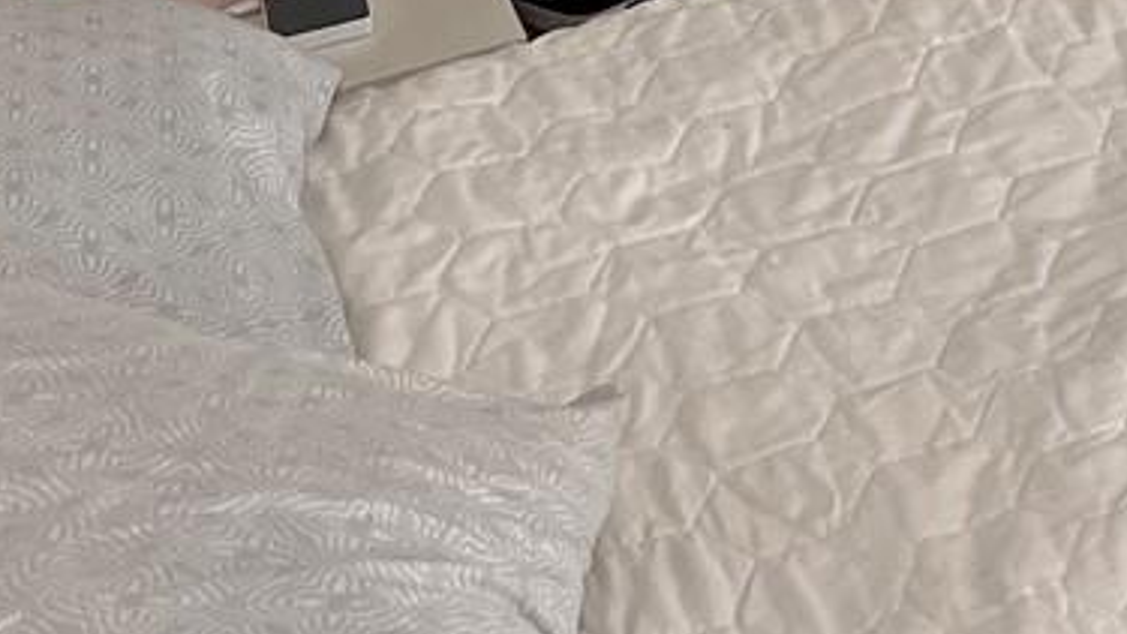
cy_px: -1025
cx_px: 1836
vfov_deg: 8.8
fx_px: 3616
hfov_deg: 15.8
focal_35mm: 121
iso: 100
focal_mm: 5.7
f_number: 1.5
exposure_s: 1/121
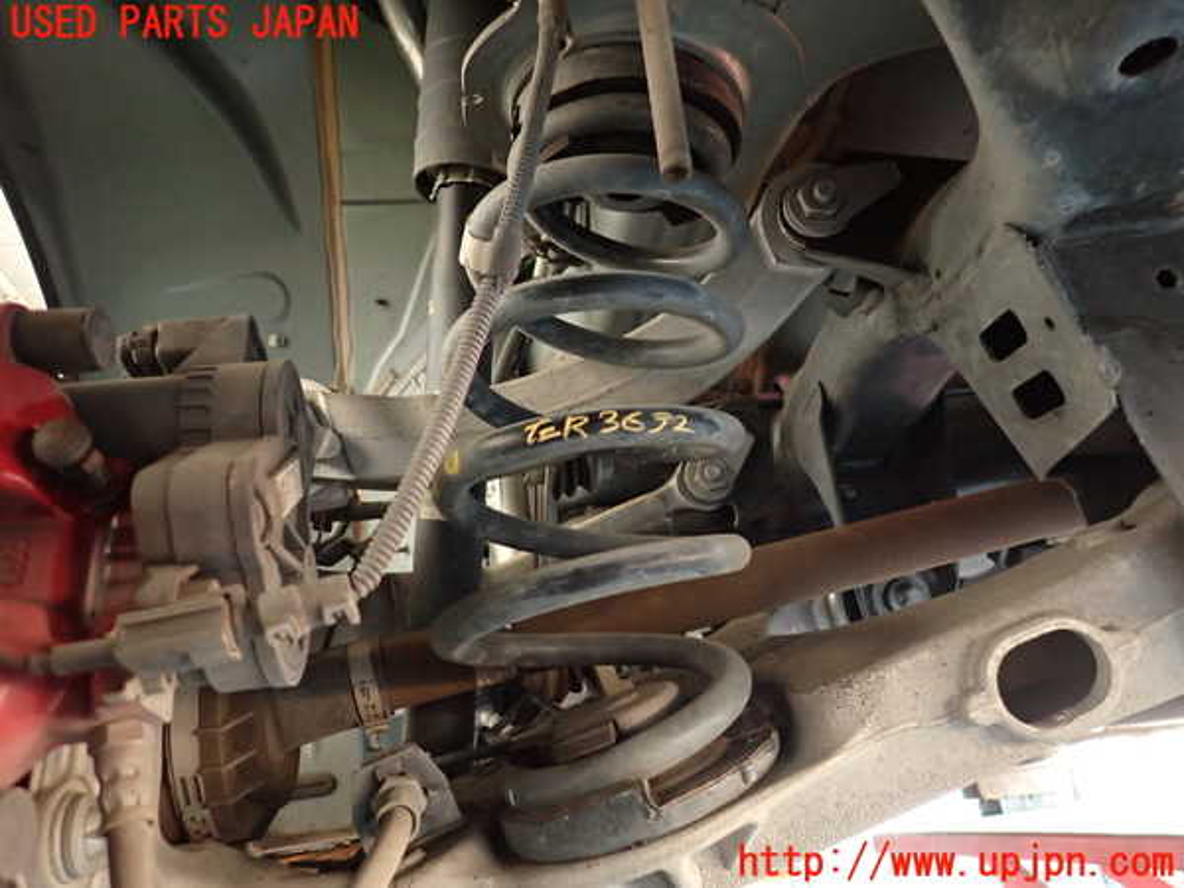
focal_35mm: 25
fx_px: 855
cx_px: 592
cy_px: 444
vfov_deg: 54.9
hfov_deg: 69.4
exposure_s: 1/30
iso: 500
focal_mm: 4.5
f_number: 2
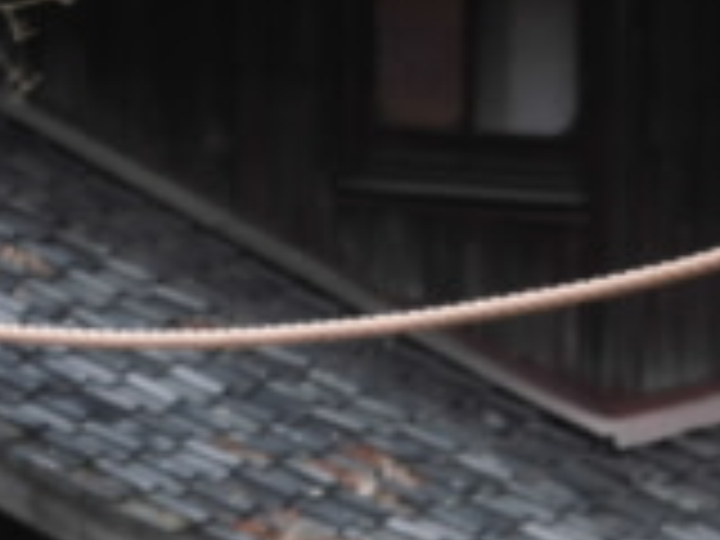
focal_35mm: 305
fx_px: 6344
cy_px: 594
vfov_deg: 4.9
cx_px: 266
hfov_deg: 6.5
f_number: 5.6
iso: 100
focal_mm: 21.8
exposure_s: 1/80
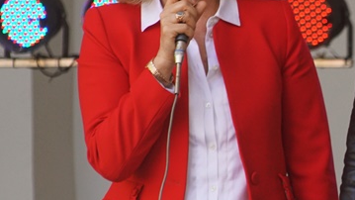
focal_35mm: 535
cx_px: 394
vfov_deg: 2.3
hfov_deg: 4.0
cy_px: 87
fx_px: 5036
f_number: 5.6
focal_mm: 120
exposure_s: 1/200
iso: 500
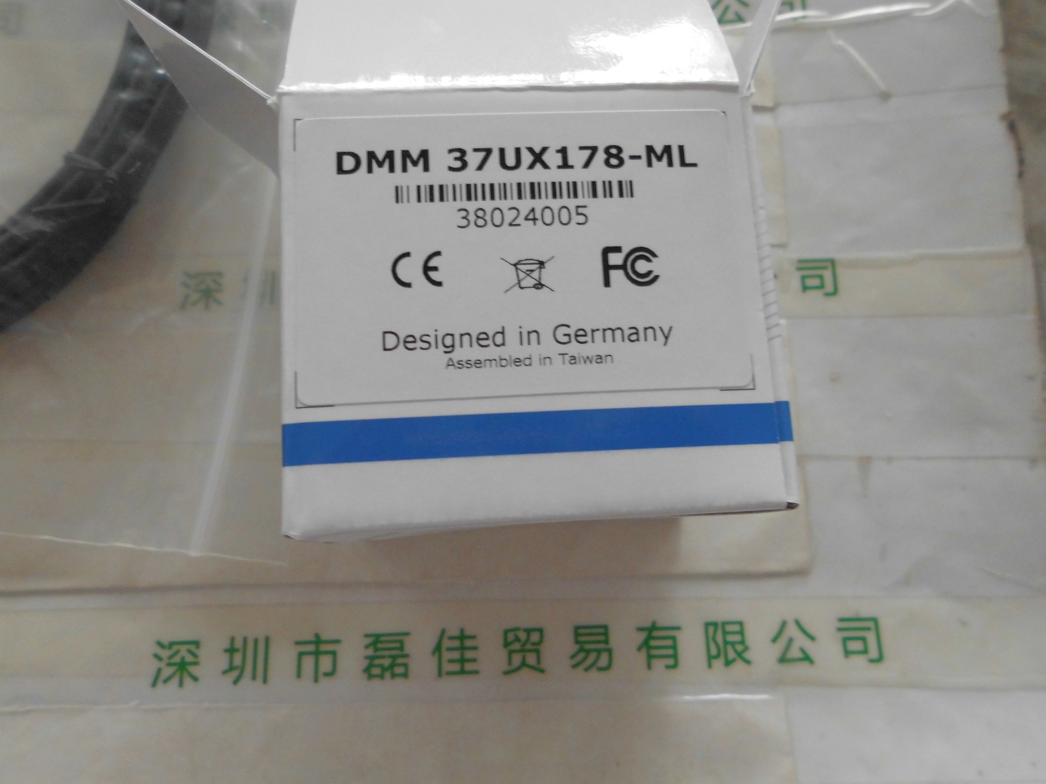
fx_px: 786
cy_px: 392
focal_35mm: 26
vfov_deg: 53.1
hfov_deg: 67.3
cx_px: 523
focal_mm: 4.6
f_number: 3.2
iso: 200
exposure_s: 1/38
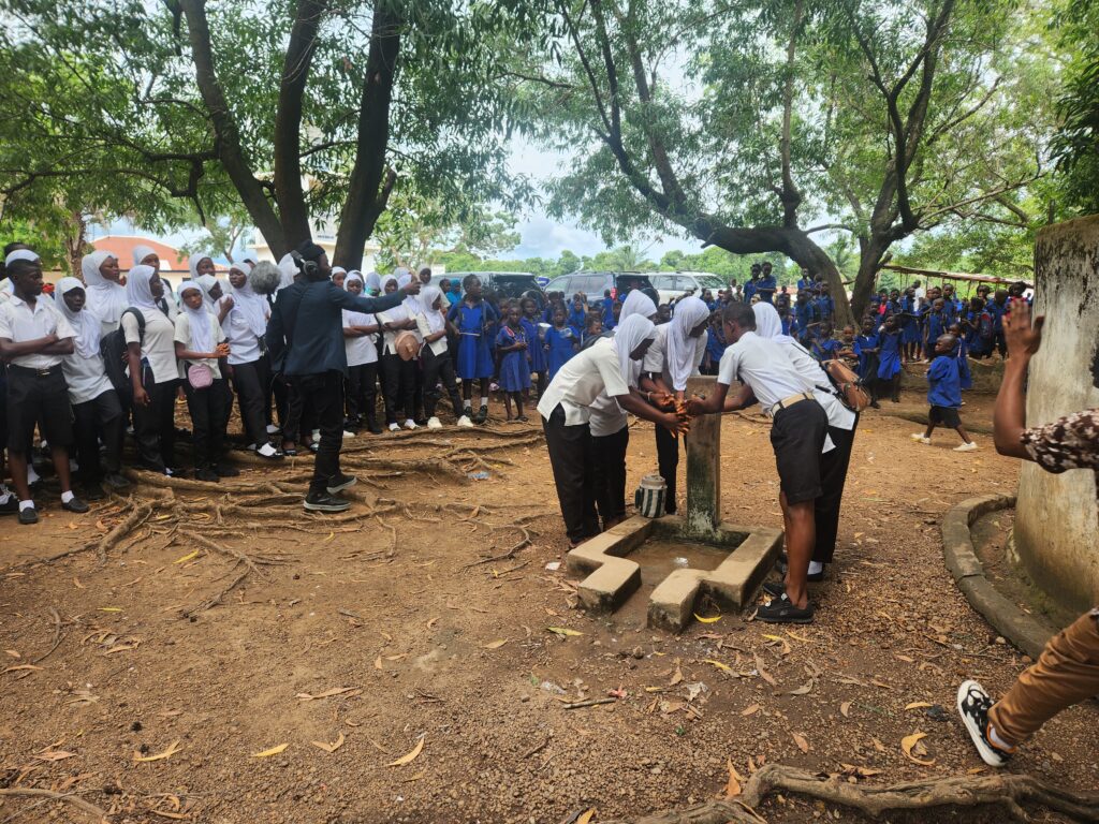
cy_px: 412
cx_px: 550
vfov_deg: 58.9
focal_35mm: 23
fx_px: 730
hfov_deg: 73.9
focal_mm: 5.4
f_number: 1.8
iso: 20
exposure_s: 1/231
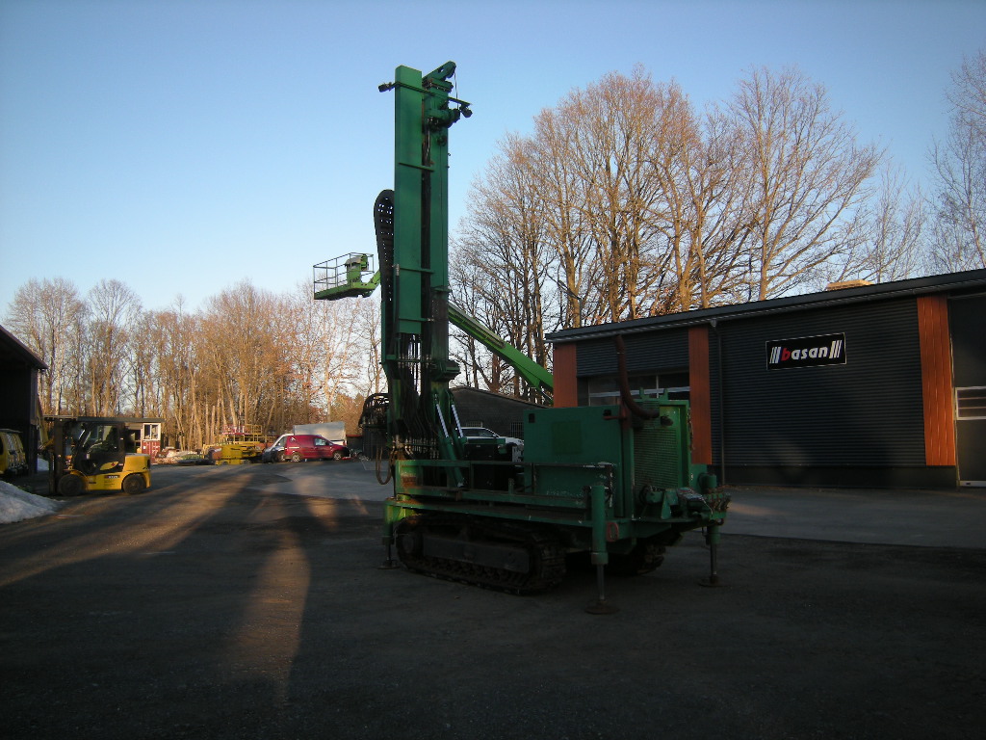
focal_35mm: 28
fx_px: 798
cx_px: 493
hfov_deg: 63.4
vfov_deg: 49.7
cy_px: 370
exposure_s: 1/276
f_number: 2.8
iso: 64
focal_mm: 4.7
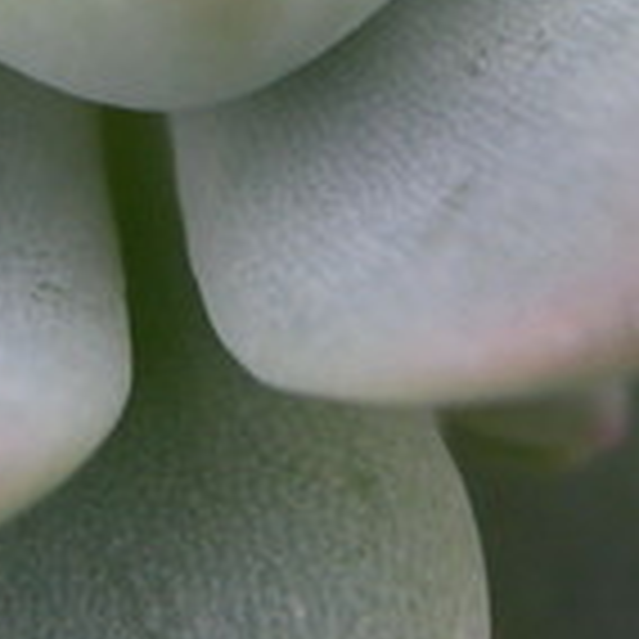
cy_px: -356
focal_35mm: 151
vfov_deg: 11.1
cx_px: 72
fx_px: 3154
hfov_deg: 11.5
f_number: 2.8
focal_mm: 8
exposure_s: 1/55.6
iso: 100
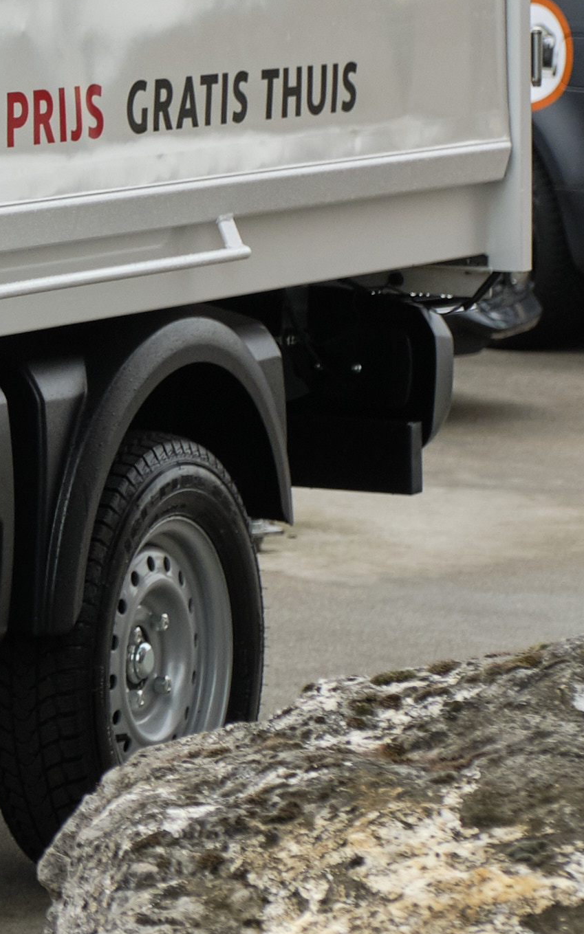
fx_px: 5349
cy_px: -133
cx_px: -1014
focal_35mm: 210
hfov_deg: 5.9
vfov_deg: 9.9
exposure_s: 1/420
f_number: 4
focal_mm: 32.1
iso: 200
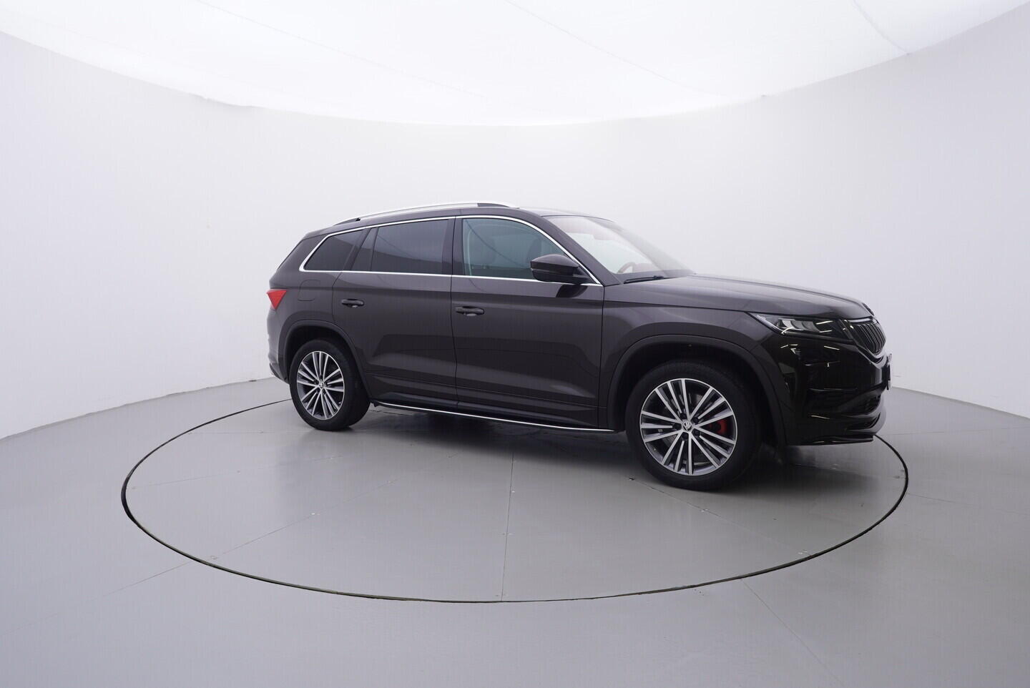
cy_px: 344
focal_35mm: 22
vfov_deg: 56.2
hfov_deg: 77.3
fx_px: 644
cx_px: 515
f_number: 5
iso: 200
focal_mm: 15
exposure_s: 1/80
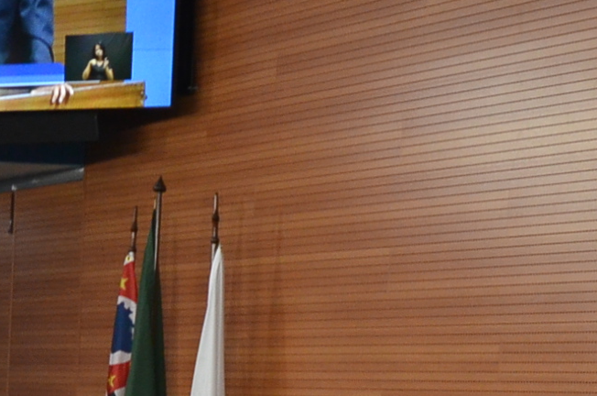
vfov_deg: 9.7
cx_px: 413
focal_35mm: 136
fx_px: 2251
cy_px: 612
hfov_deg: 15.1
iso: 1250
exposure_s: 1/80
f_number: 4.5
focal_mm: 24
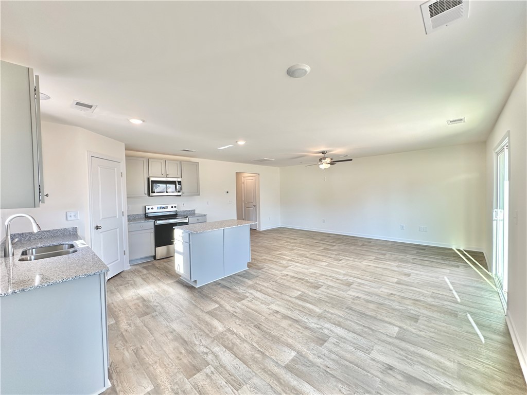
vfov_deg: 85.7
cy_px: 198
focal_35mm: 14
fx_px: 213
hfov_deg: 102.1
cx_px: 264
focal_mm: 2.22
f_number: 2.2
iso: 100
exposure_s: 1/120
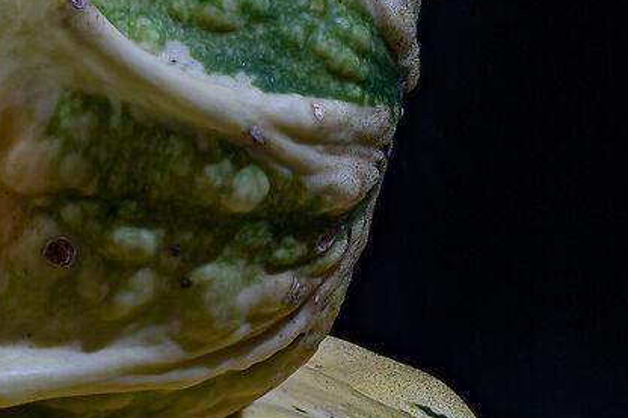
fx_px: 10567
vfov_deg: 2.3
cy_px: 451
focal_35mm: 606
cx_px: -617
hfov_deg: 3.4
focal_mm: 105
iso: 100
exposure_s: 1/6
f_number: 14
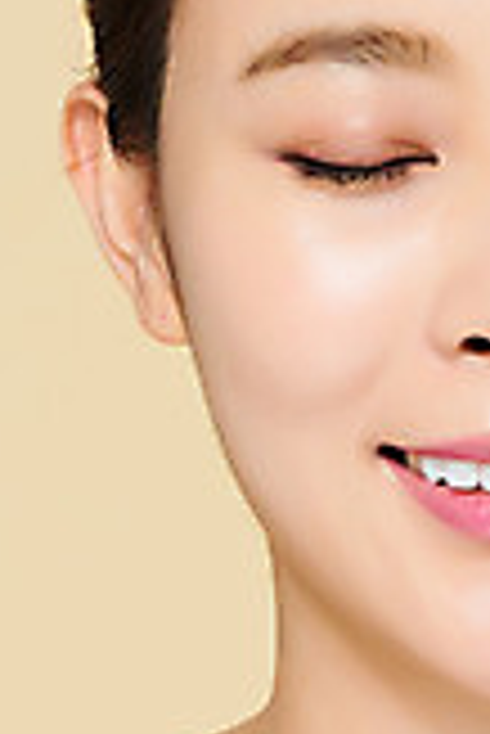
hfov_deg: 5.3
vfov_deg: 8.0
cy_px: 279
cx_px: 479
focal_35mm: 257
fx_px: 5236
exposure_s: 1/125
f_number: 16
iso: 64
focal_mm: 105
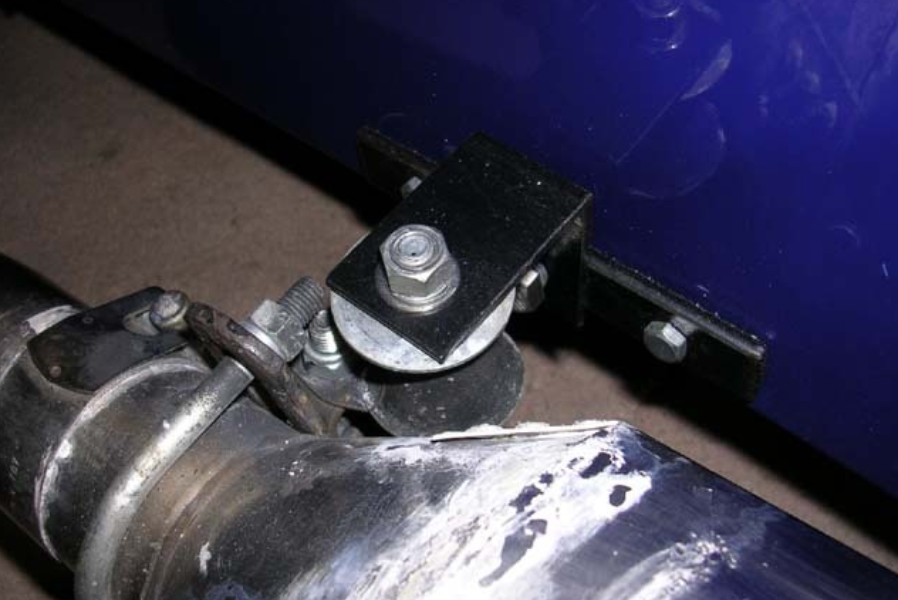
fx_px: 998
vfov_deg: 33.4
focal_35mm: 40
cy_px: 333
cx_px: 448
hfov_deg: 48.4
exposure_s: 1/60.1
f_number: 2.8
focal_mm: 5.8
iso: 50
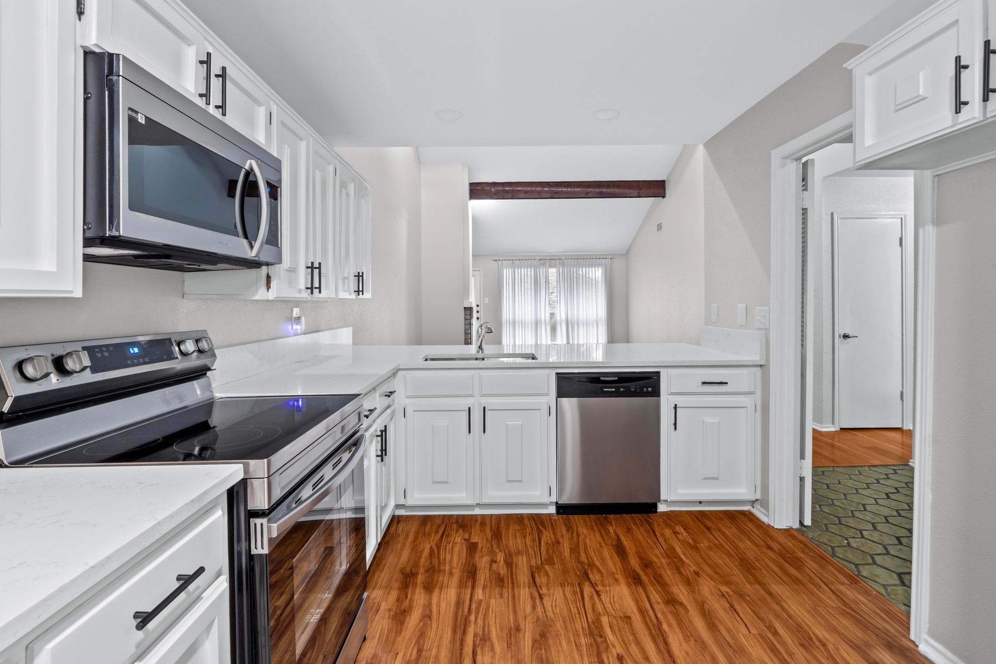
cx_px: 496
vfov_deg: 73.7
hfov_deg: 96.7
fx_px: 443
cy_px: 315
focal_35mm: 16
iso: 250
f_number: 11
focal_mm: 10
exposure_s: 8
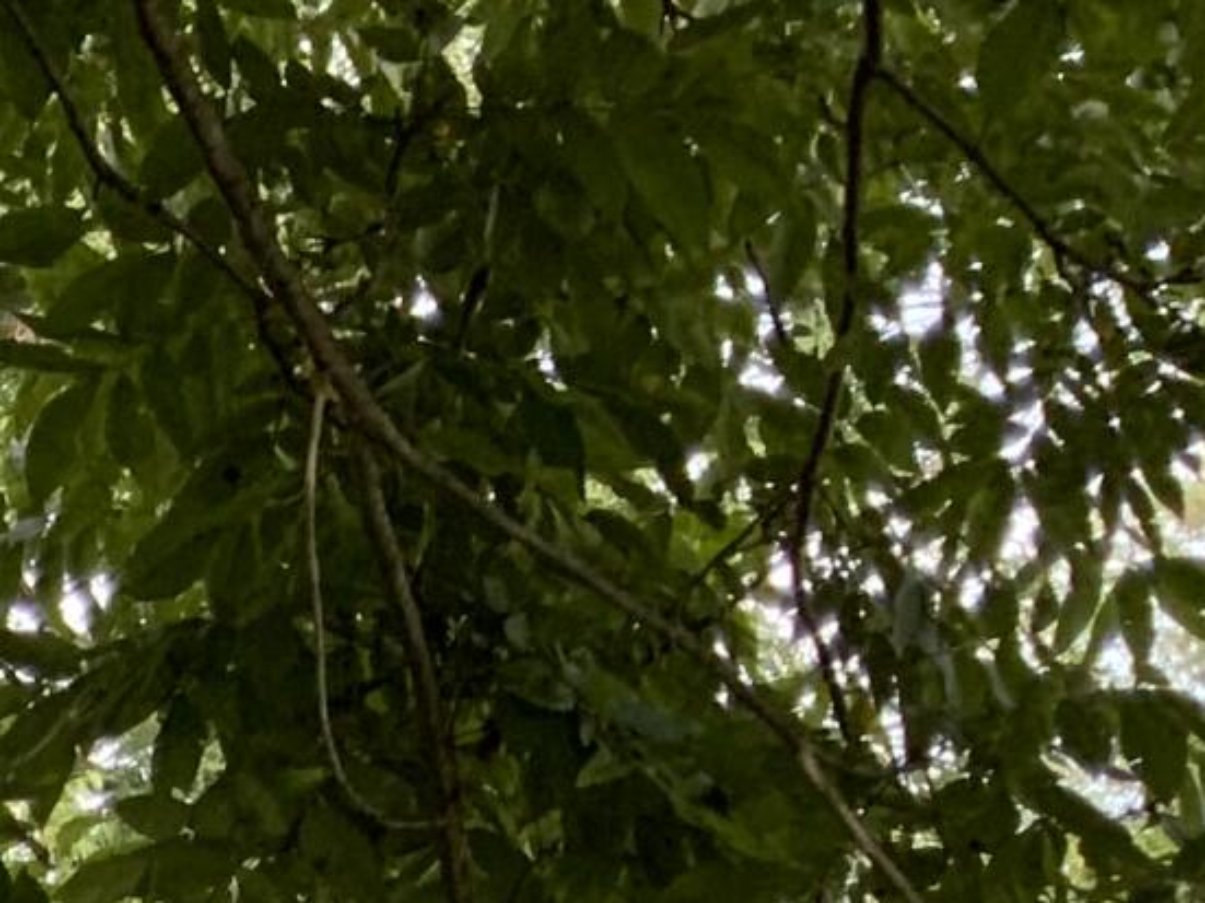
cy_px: 1935
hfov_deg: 10.4
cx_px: -1898
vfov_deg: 8.8
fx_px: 5499
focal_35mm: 158
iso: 20
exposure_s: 1/122
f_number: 1.8
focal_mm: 3
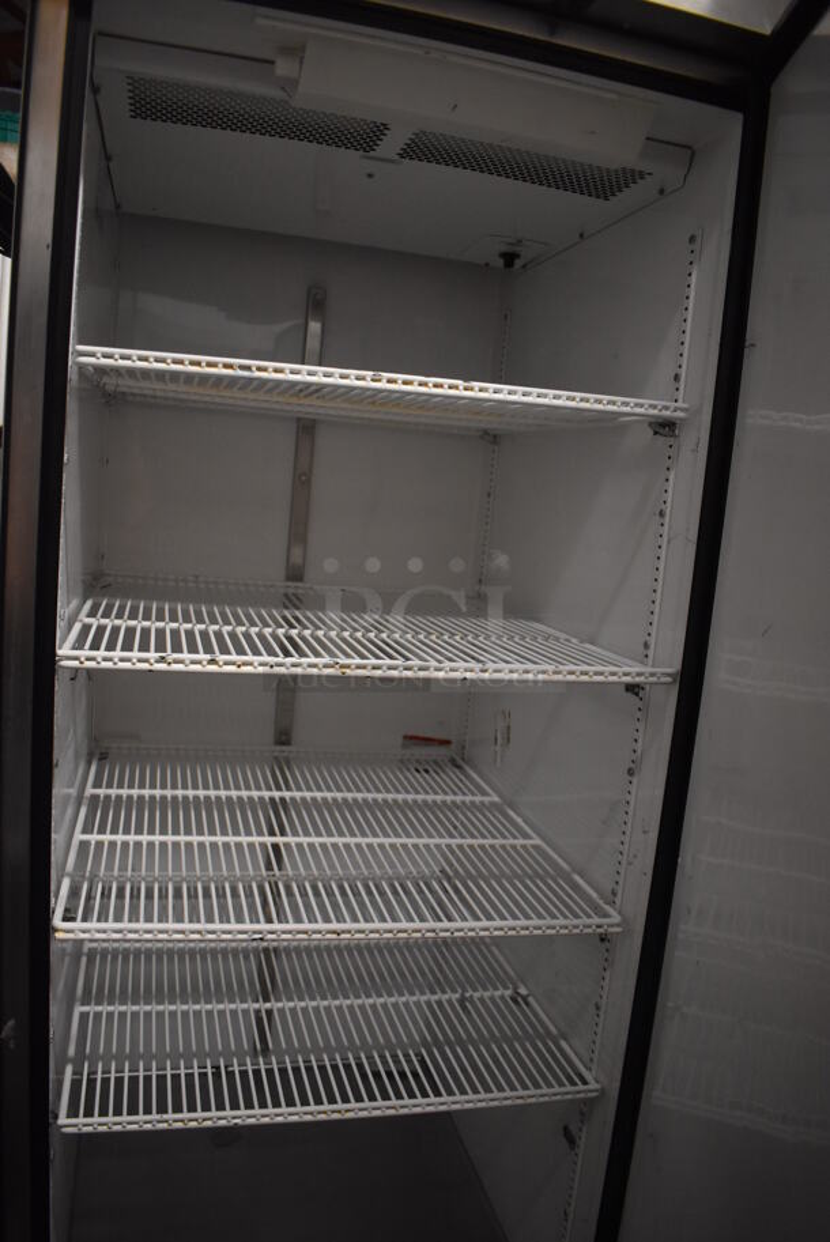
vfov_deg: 67.3
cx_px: 415
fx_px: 932
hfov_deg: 48.0
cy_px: 621
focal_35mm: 27
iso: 2000
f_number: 3.5
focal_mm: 18
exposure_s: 1/125
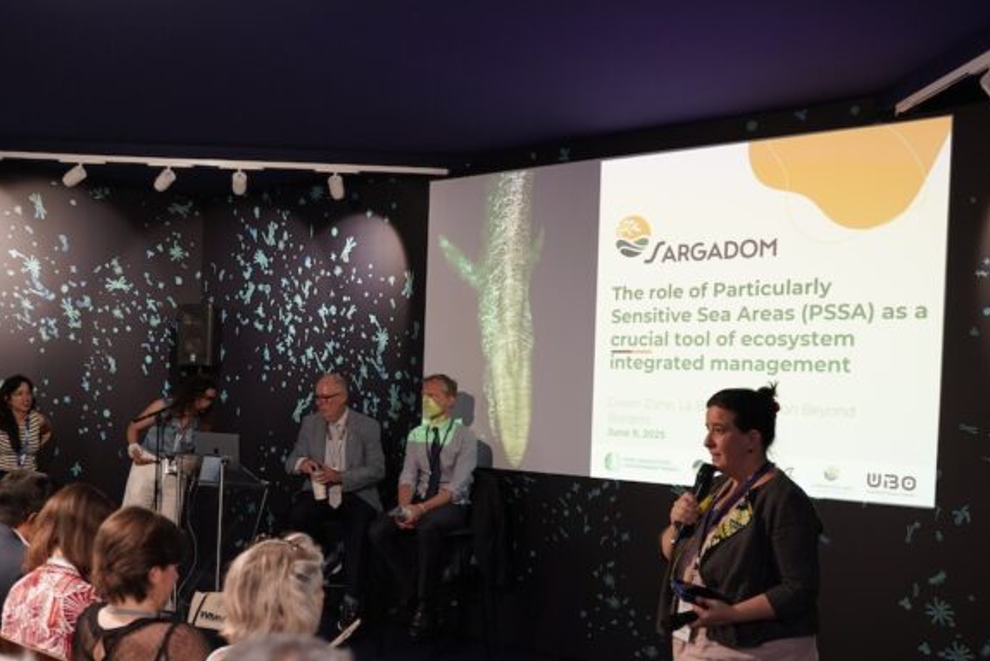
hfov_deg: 49.4
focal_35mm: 39
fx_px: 1073
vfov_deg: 33.8
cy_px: 458
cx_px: 421
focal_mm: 28
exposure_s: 1/200
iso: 1250
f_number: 2.8
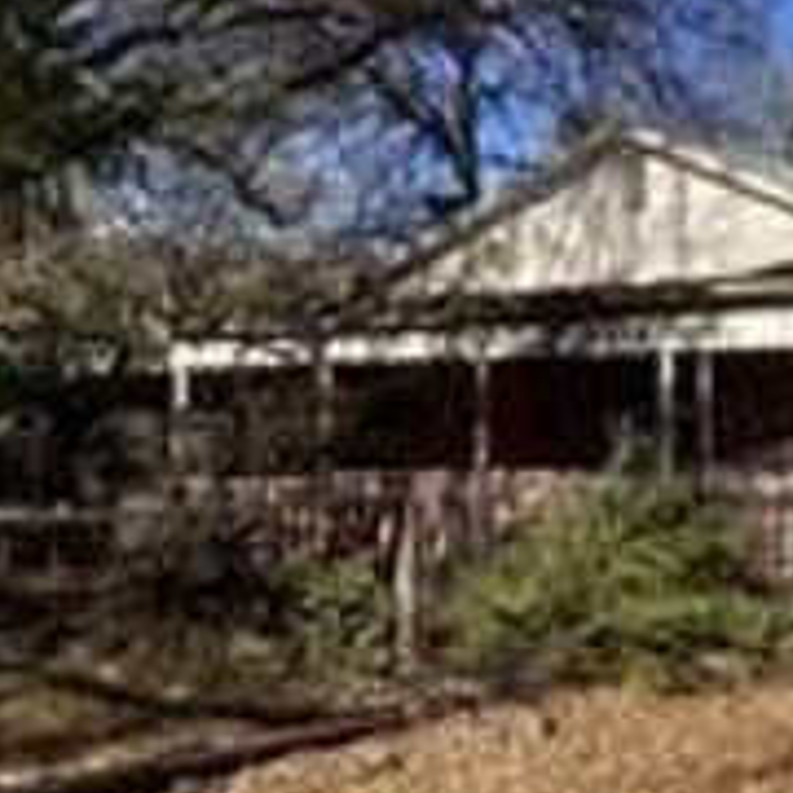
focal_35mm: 76
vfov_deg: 22.7
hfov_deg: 21.2
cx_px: 947
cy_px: 487
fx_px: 1970
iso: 25
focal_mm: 3.3
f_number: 2.4
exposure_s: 1/1072
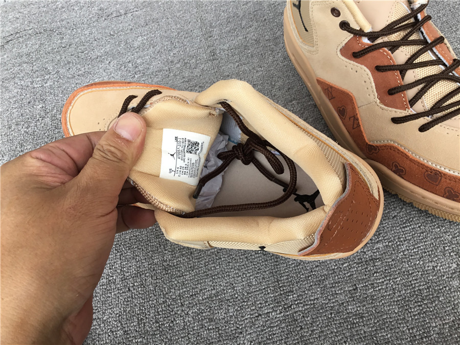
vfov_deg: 45.4
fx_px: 412
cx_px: 230
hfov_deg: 58.4
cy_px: 172
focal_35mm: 31
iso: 25
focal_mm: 3.3
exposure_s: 1/100
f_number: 2.4
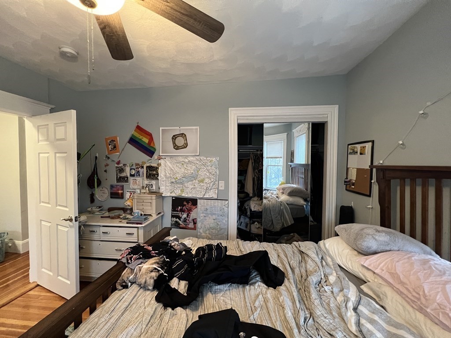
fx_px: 169
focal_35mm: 13
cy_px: 169
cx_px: 226
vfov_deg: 89.9
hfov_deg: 106.2
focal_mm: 1.57
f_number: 1.8
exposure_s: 1/60
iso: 500
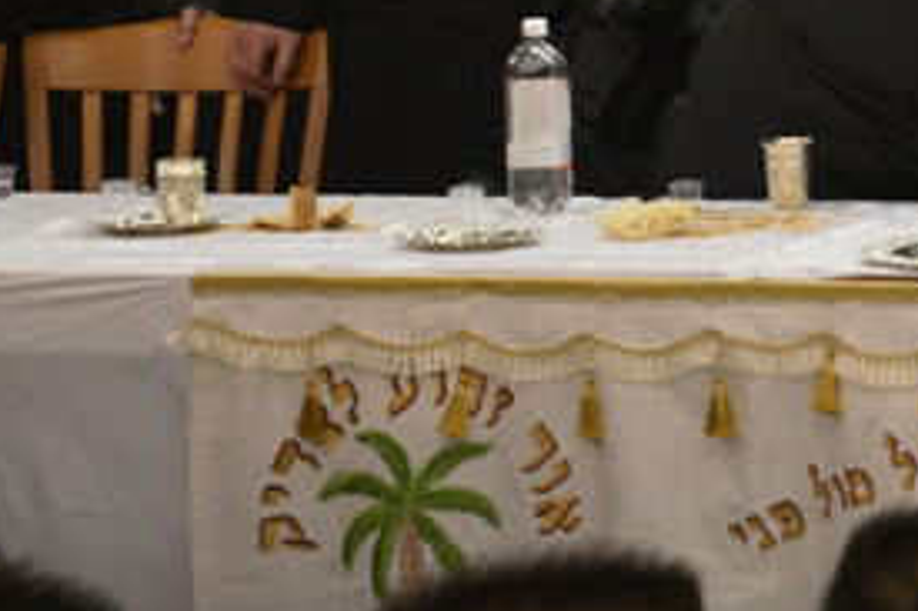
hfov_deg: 3.0
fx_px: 17558
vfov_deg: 2.0
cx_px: 1315
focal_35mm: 689
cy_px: -185
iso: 1100
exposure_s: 1/200
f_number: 3.2
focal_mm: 185
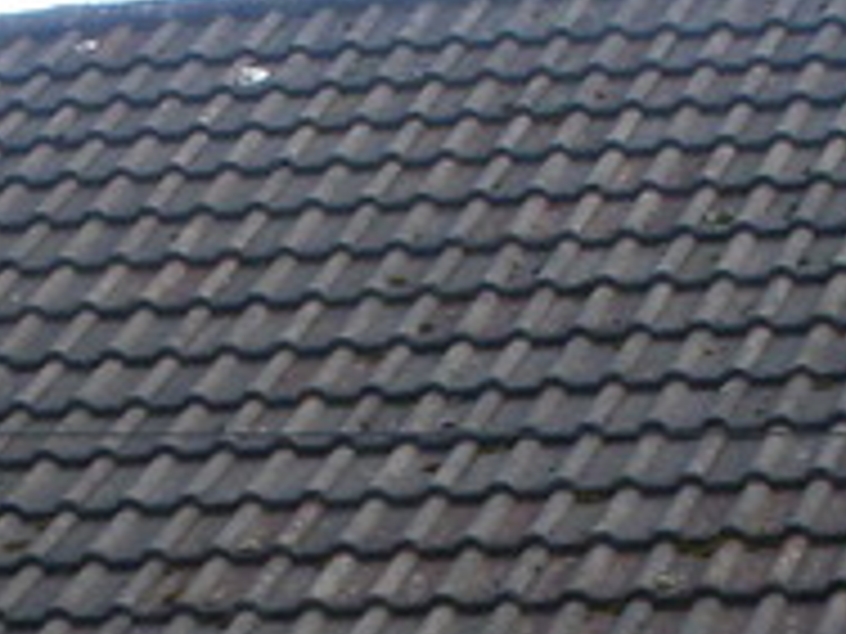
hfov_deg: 8.1
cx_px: 189
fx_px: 5988
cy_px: 994
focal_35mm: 245
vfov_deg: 6.0
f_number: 5.6
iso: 100
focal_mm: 6.3
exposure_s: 1/60
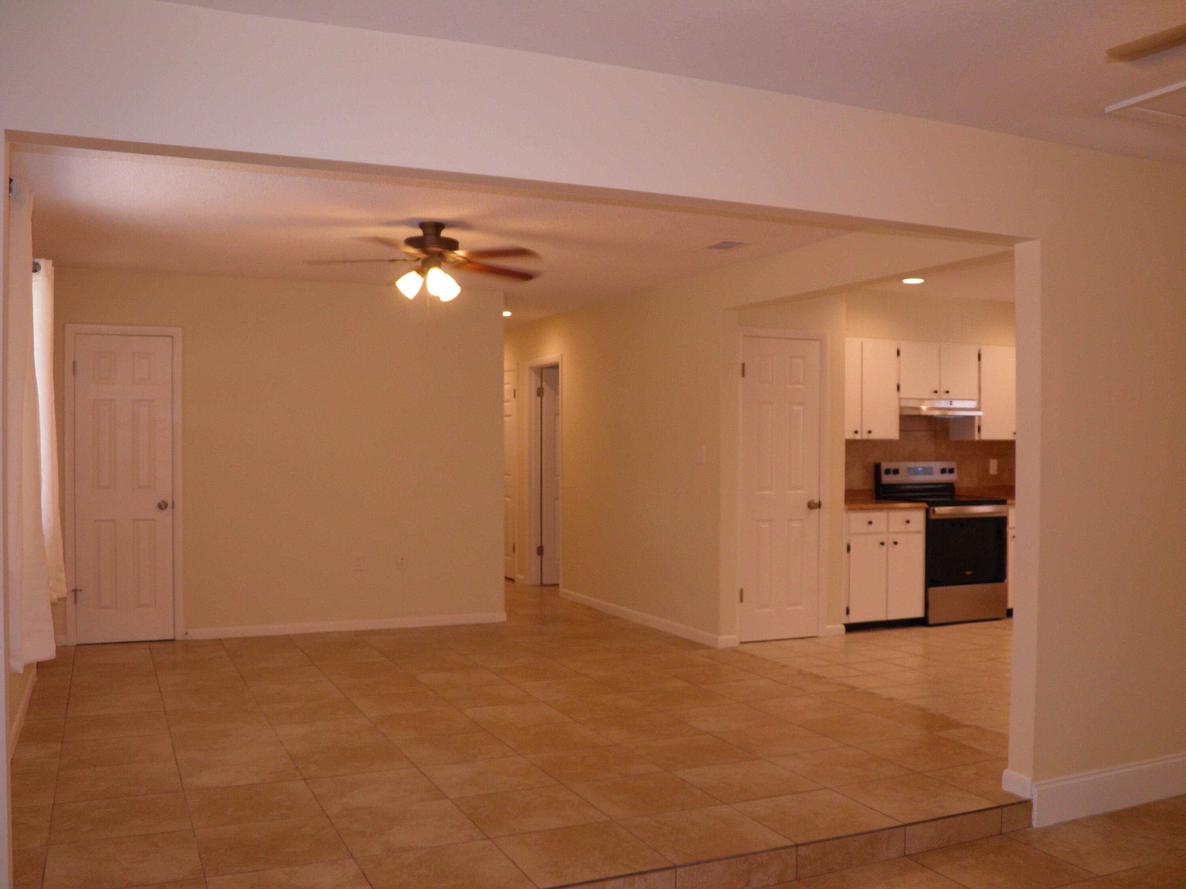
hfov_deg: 60.0
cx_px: 593
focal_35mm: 30
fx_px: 1028
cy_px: 444
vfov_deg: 46.8
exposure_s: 1/40
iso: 100
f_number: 3
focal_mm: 5.5
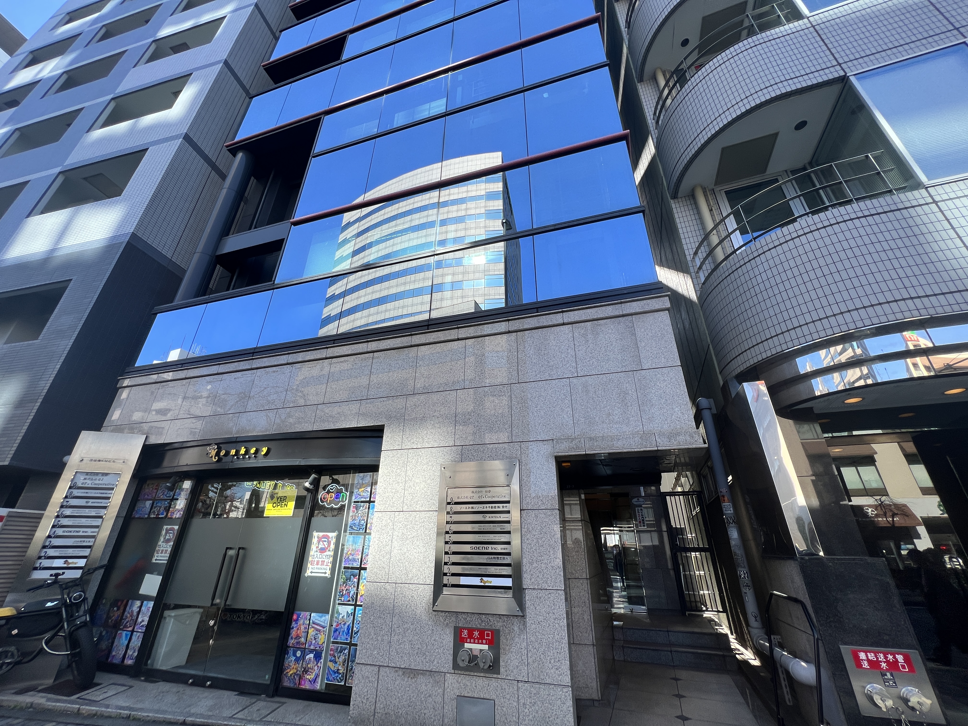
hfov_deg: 106.2
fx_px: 364
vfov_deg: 89.9
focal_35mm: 13
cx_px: 484
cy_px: 363
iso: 32
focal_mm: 1.57
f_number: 1.8
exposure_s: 1/506
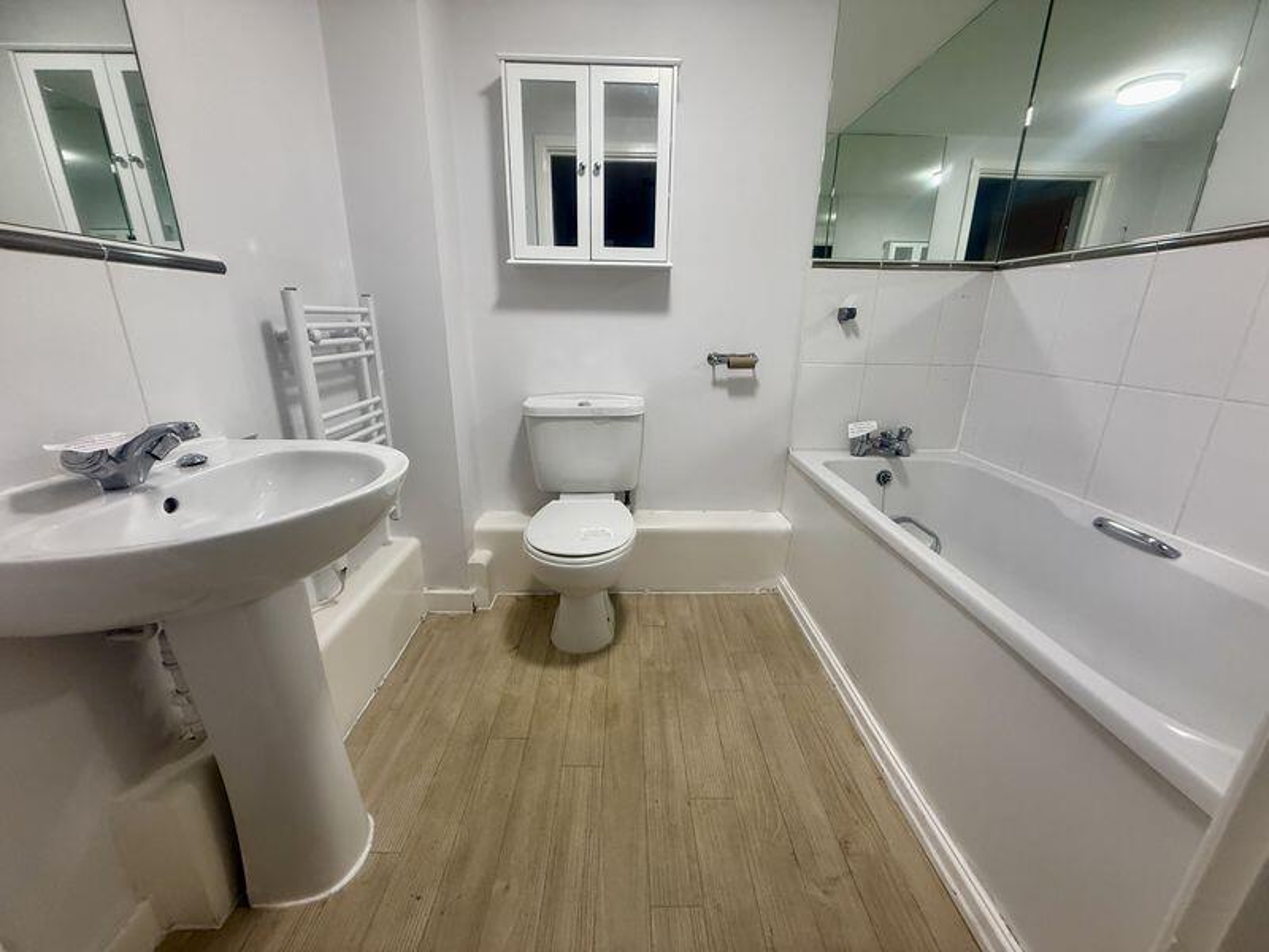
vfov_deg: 85.7
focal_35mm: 14
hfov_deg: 102.1
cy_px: 476
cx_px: 634
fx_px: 513
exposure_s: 1/100
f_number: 2.2
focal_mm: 2.22
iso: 160
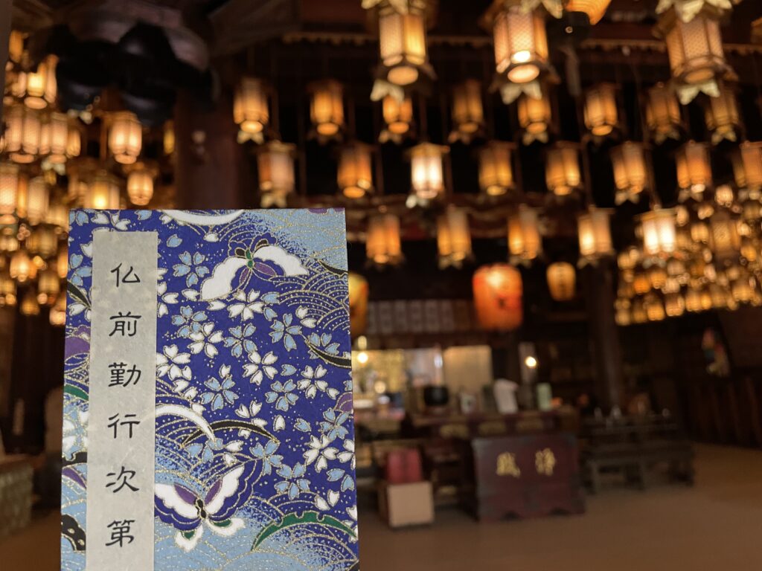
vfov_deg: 53.1
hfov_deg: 67.3
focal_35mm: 26
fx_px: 572
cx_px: 381
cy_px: 286
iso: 500
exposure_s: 1/30
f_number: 1.6
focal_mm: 4.2
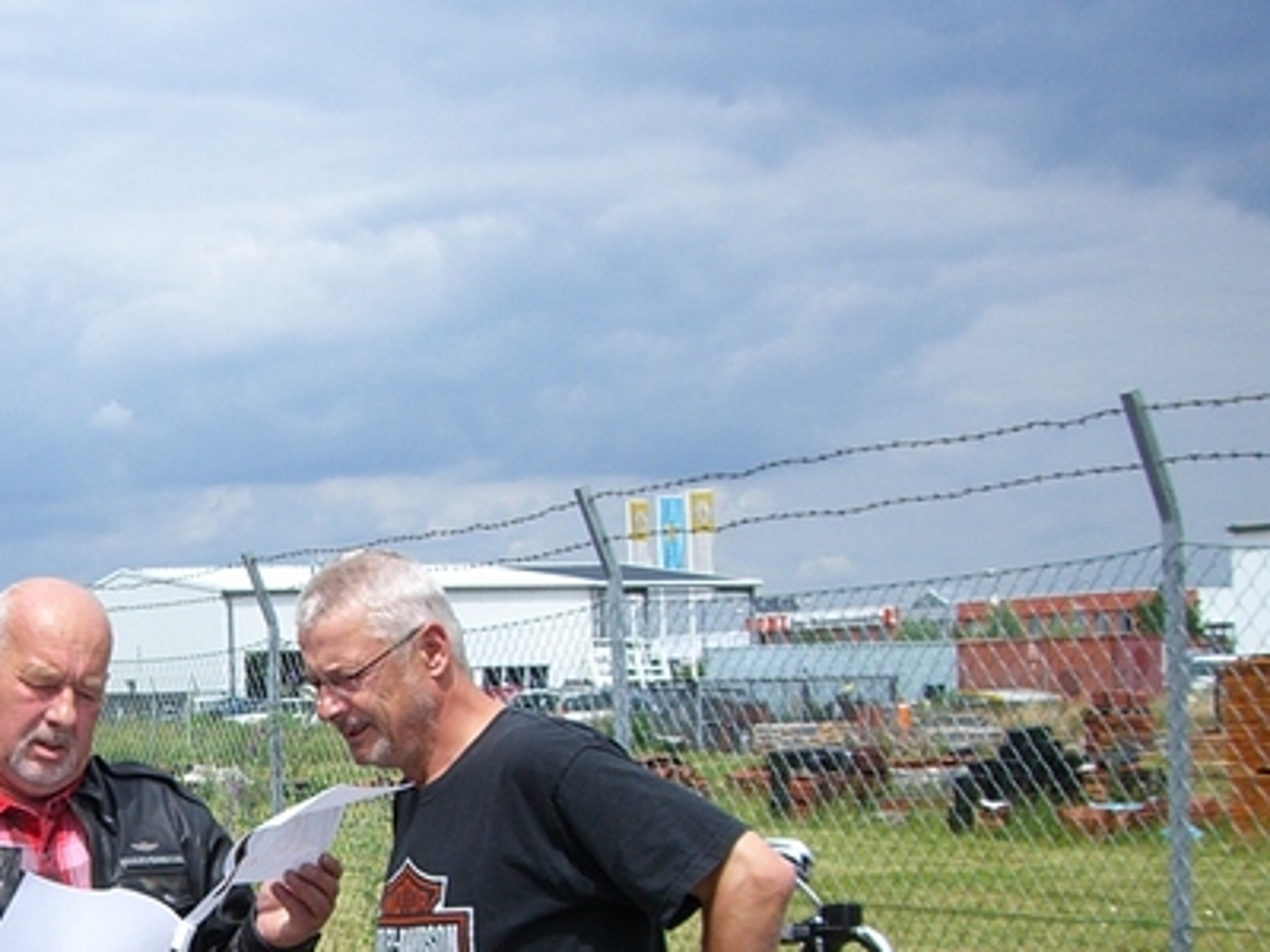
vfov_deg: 19.1
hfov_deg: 24.8
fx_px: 2788
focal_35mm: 76
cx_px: 83
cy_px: 797
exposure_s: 1/640
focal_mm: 6.2
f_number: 4.3
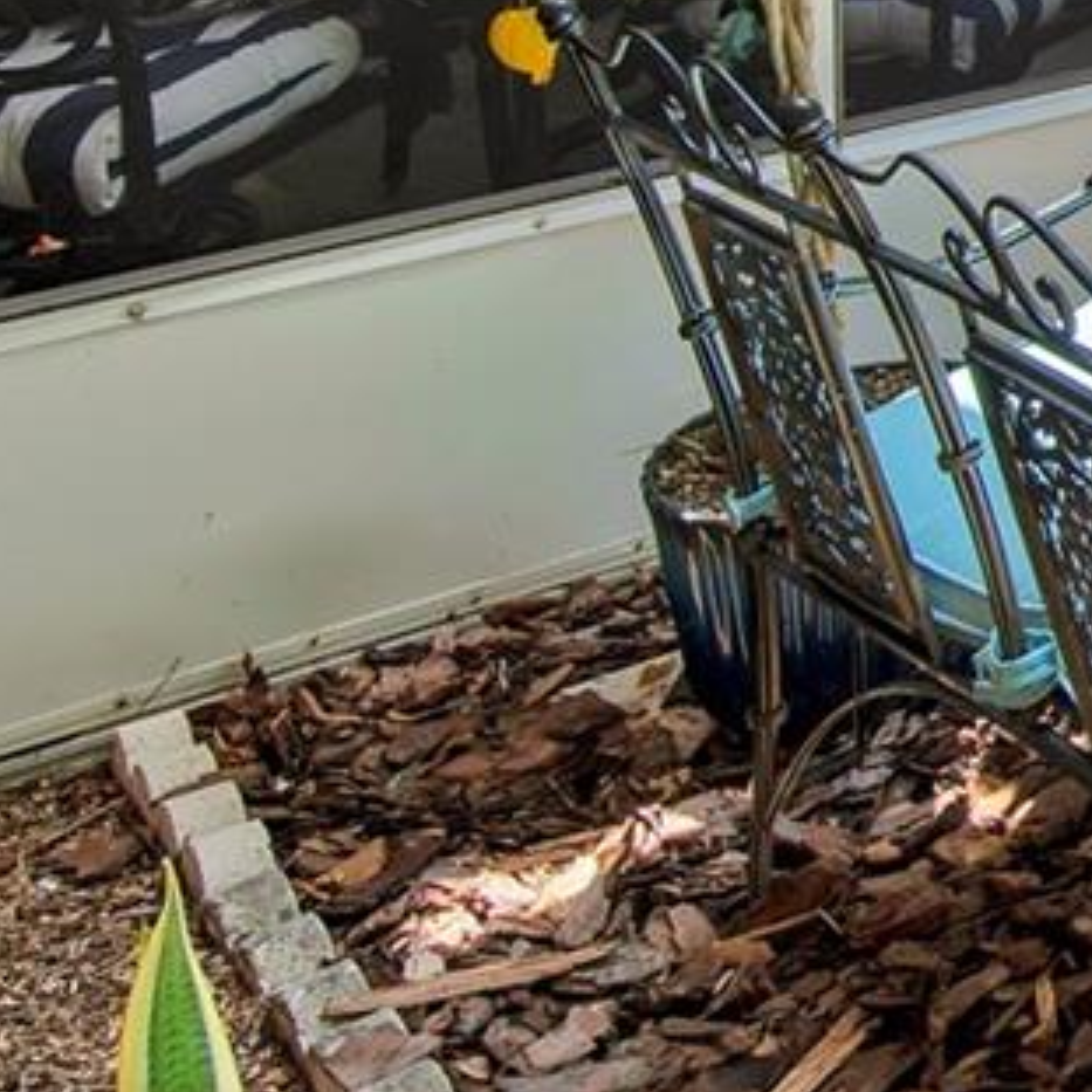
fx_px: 2498
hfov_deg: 15.9
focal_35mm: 70
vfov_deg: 21.1
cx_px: 2451
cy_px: -509
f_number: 6.3
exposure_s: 1/100
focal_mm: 16
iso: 100
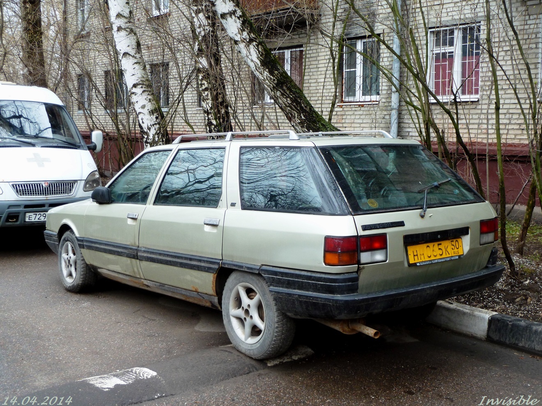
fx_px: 689
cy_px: 203
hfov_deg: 42.9
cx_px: 271
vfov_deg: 32.9
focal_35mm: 44
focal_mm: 7.3
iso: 100
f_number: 3.7
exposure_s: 1/30
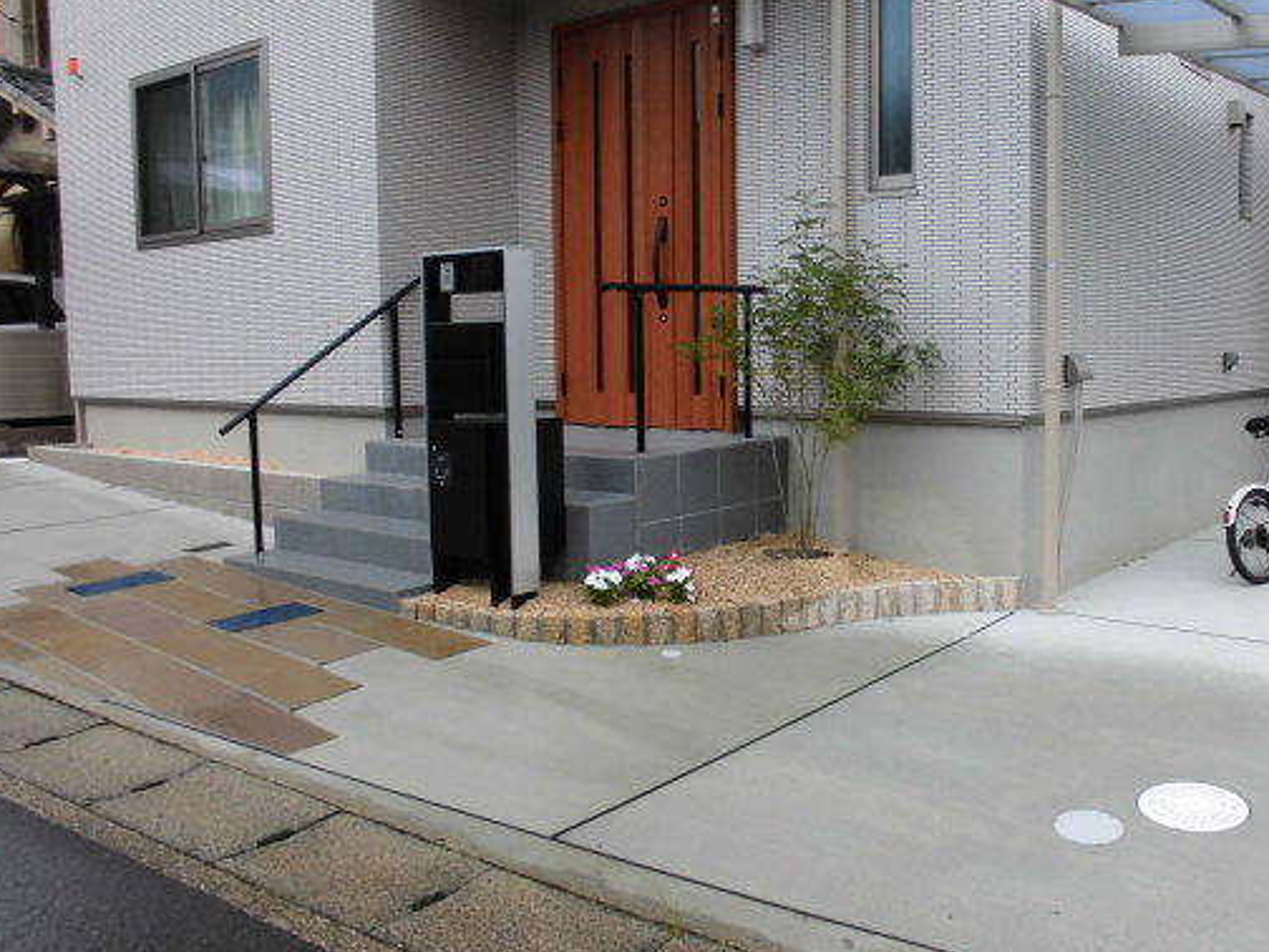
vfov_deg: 42.9
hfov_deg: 54.9
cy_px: 473
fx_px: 1210
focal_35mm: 33
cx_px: 770
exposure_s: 1/100
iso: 100
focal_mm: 4.6
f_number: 3.5
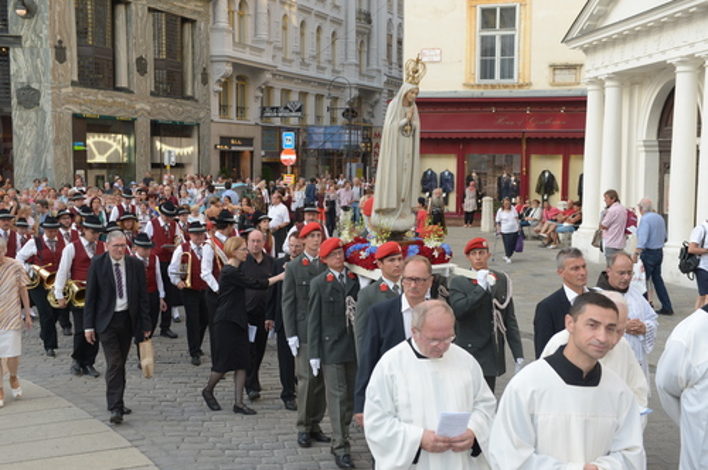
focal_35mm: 48
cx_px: 354
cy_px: 235
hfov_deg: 41.2
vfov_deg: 28.0
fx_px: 943
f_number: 5
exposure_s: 1/200
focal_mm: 48
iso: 400
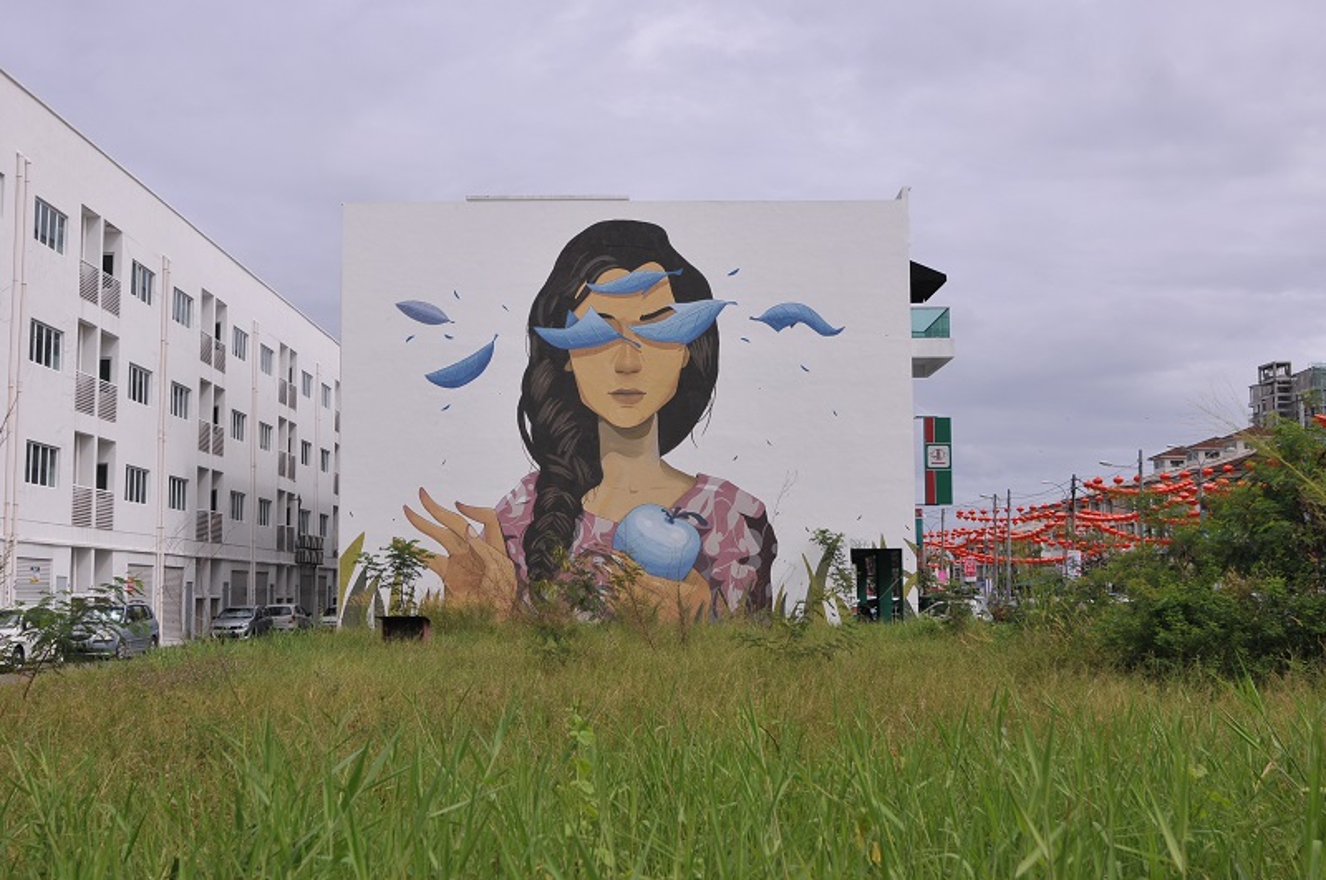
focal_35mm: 42
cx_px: 663
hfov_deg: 46.5
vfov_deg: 31.8
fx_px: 1545
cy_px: 440
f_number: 6.3
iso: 200
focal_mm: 28
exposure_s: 1/2000
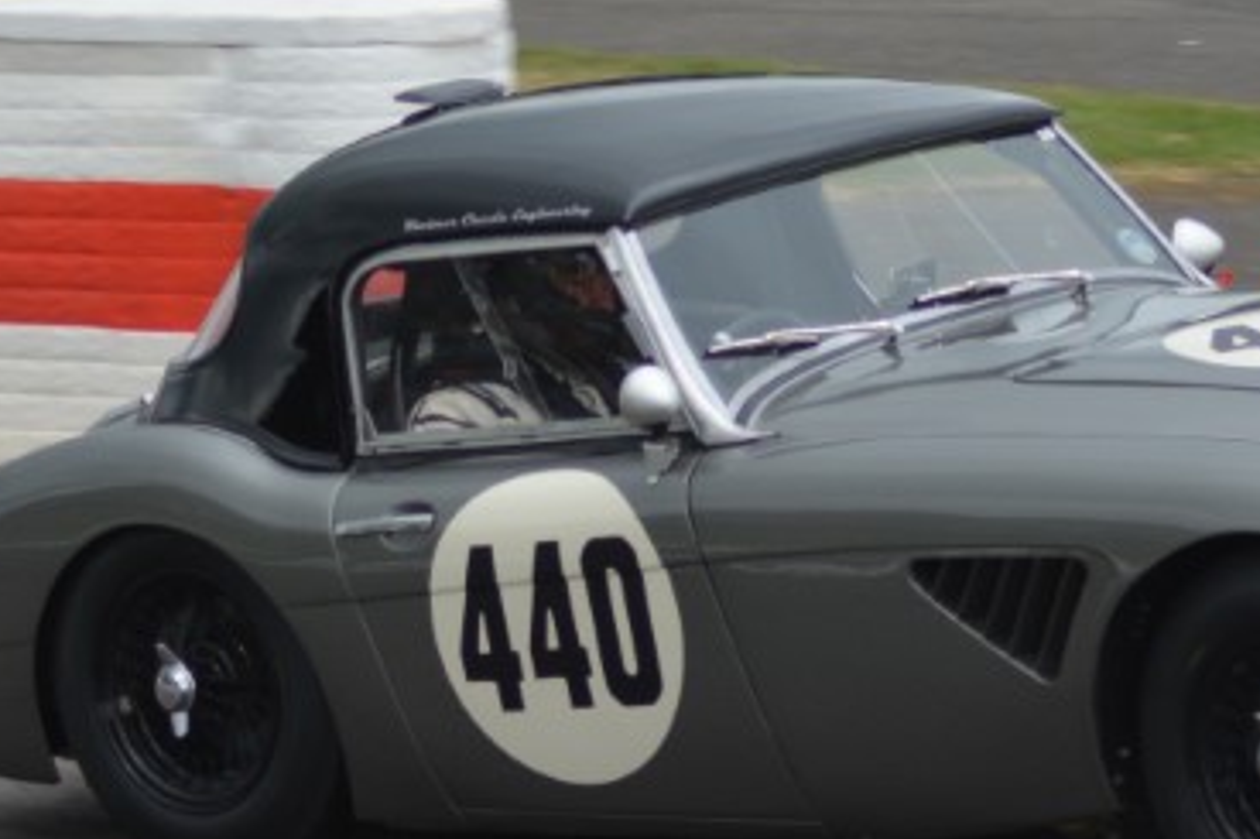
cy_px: 656
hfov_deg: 10.3
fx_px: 6997
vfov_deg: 6.9
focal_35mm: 200
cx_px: 979
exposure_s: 1/500
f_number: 5
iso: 400
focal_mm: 70
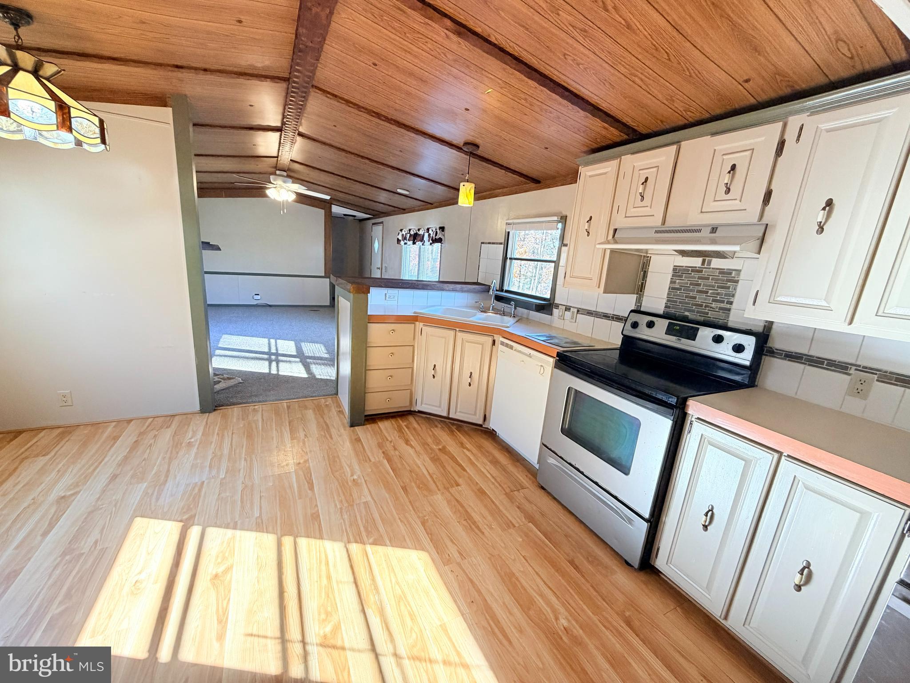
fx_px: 368
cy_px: 342
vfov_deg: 85.7
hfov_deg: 102.1
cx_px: 455
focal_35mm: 14
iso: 160
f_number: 2.2
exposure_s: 1/120
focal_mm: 2.22
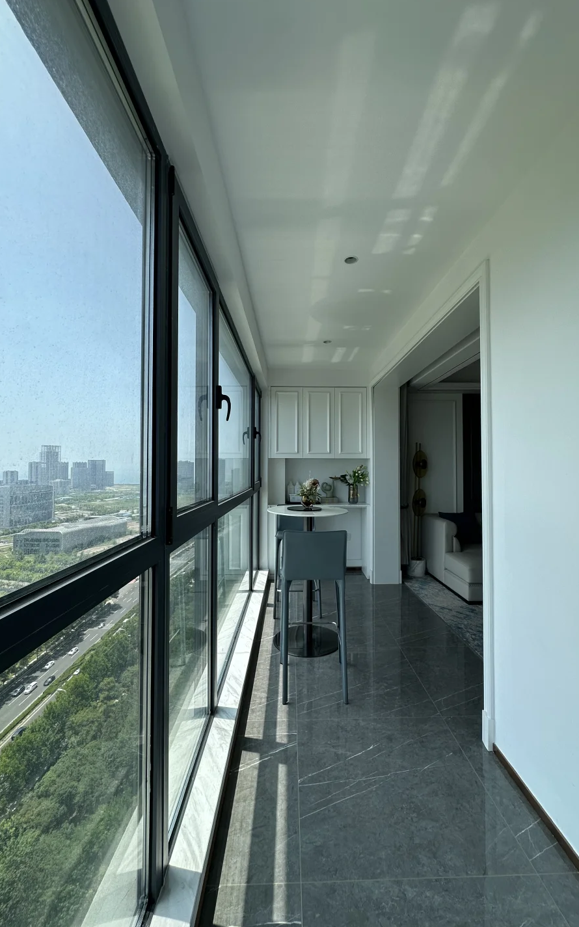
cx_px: 303
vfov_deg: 101.5
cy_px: 460
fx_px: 379
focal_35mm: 15
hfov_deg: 74.7
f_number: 2.2
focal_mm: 2.22
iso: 40
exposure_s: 1/548
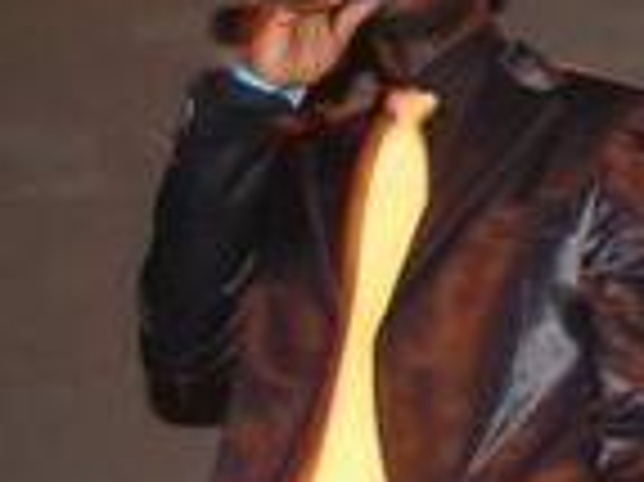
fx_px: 2472
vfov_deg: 11.1
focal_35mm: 133
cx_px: 910
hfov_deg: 14.1
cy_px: 295
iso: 200
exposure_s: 1/40
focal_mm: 6.3
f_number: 2.8
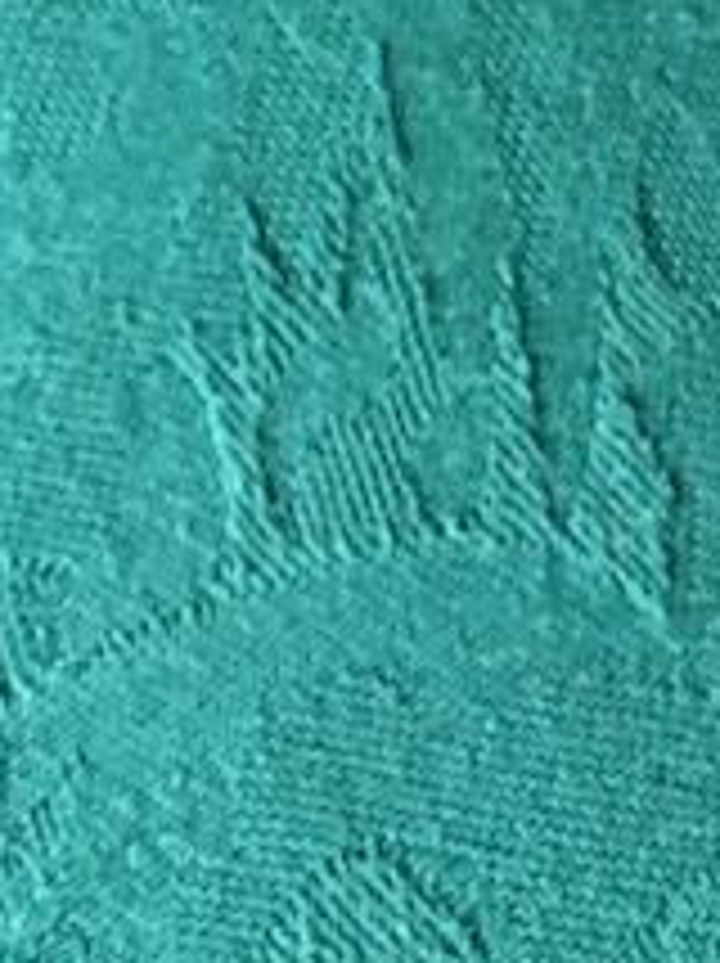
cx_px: 1256
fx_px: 4835
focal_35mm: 174
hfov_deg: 8.2
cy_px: -810
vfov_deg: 10.6
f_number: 2.4
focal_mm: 3.3
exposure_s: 1/33
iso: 80
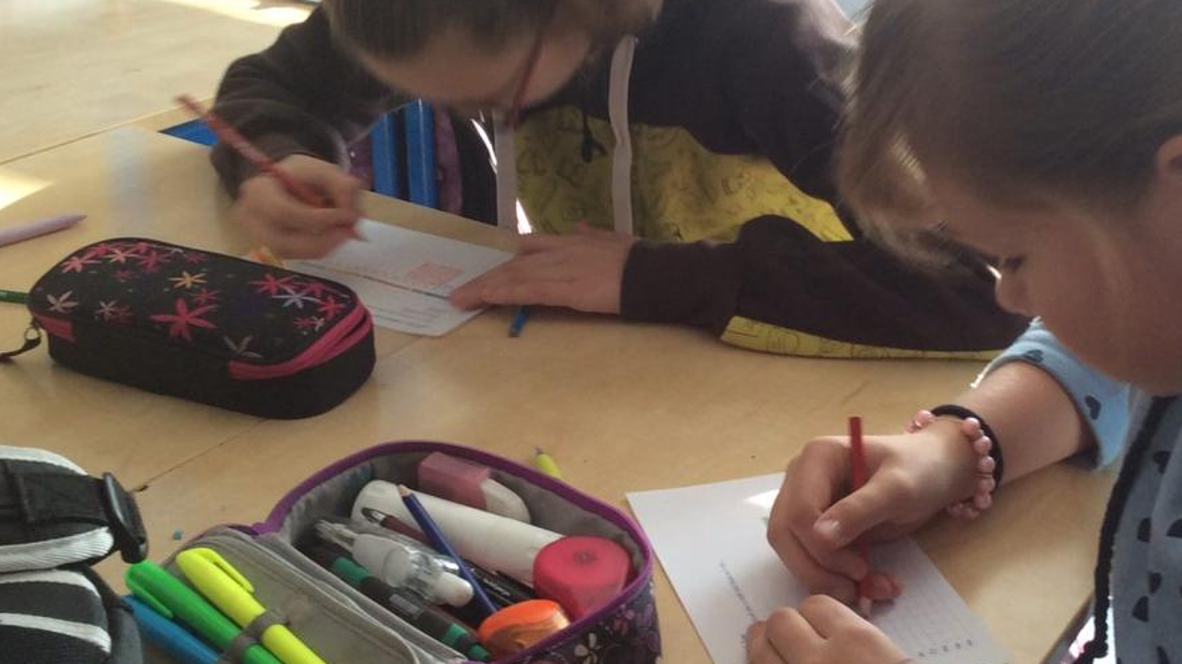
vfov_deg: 22.6
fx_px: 1661
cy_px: 364
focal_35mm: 53
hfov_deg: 38.7
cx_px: 784
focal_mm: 3.3
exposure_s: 1/25
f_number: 2.4
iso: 50
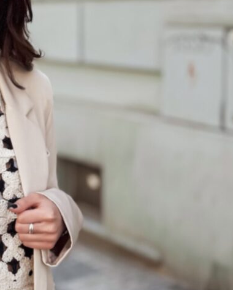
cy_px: 99
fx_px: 680
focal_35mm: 79
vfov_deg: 24.0
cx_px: -86
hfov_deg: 17.9
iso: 100
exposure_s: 1/1400
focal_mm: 6.76
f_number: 1.8
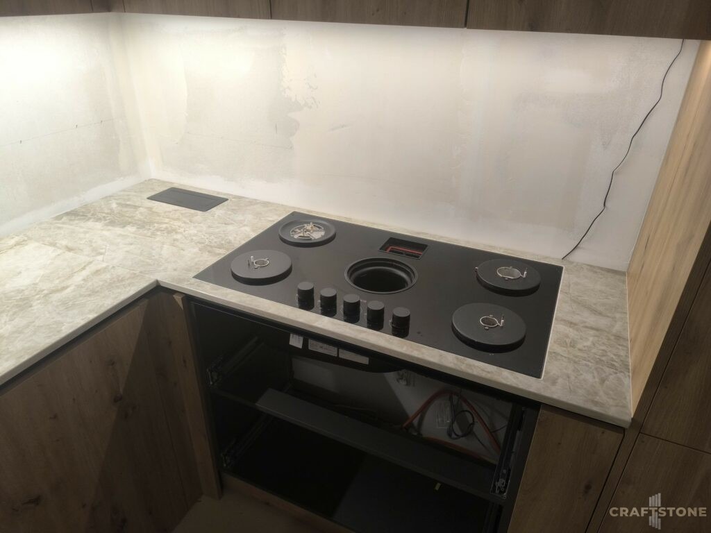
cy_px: 266
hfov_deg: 73.9
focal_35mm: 23
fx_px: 472
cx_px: 356
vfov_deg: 58.9
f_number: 1.65
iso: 1000
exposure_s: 1/50
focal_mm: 6.14
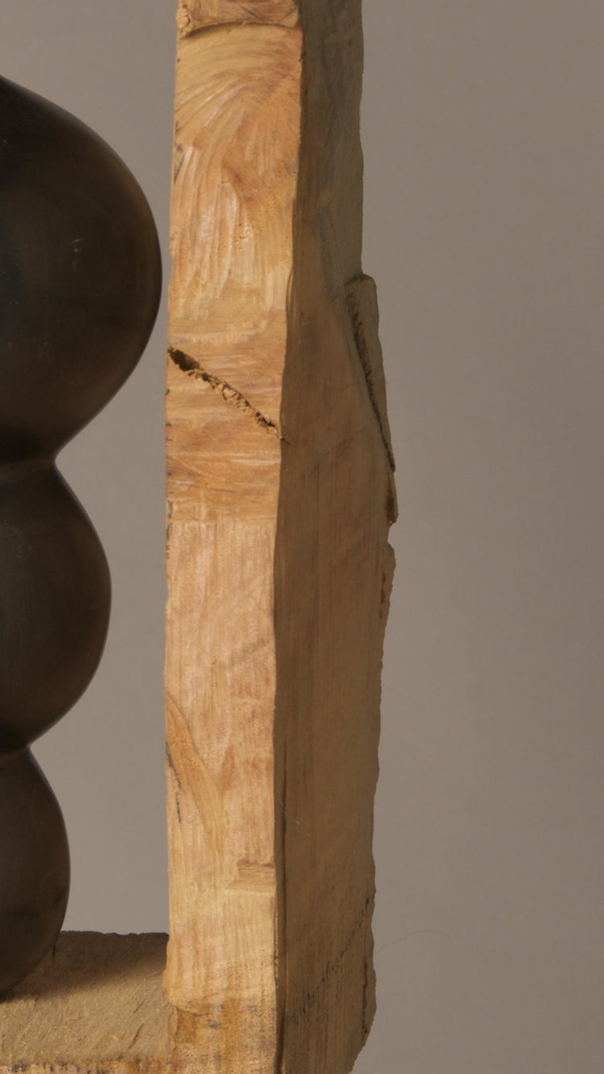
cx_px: -34
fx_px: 7657
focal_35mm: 269
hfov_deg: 4.5
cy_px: 431
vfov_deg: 8.0
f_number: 13
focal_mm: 95
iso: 100
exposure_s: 1/60
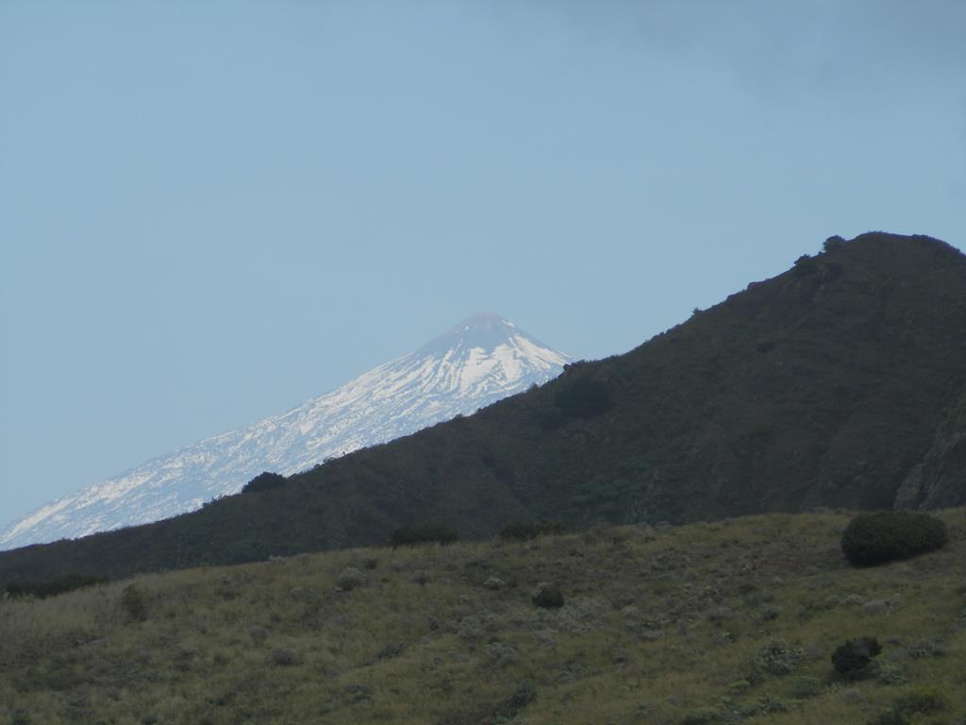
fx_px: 14651
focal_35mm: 525
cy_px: 362
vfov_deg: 2.8
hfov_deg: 3.8
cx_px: 483
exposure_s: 1/400
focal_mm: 94.5
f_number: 5.8
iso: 80
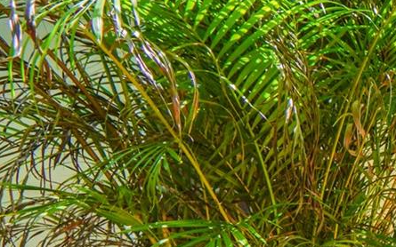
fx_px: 712
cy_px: 214
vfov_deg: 19.4
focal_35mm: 66
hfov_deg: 21.3
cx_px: 704
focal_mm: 12
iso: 100
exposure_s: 1/640
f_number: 8
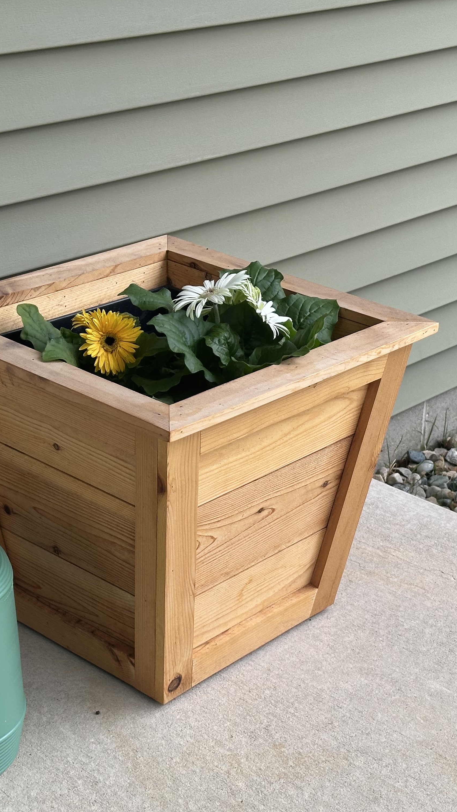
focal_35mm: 70
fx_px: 1508
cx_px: 279
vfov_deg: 30.2
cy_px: 406
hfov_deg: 17.2
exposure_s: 1/387
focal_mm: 6.86
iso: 64
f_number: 1.78
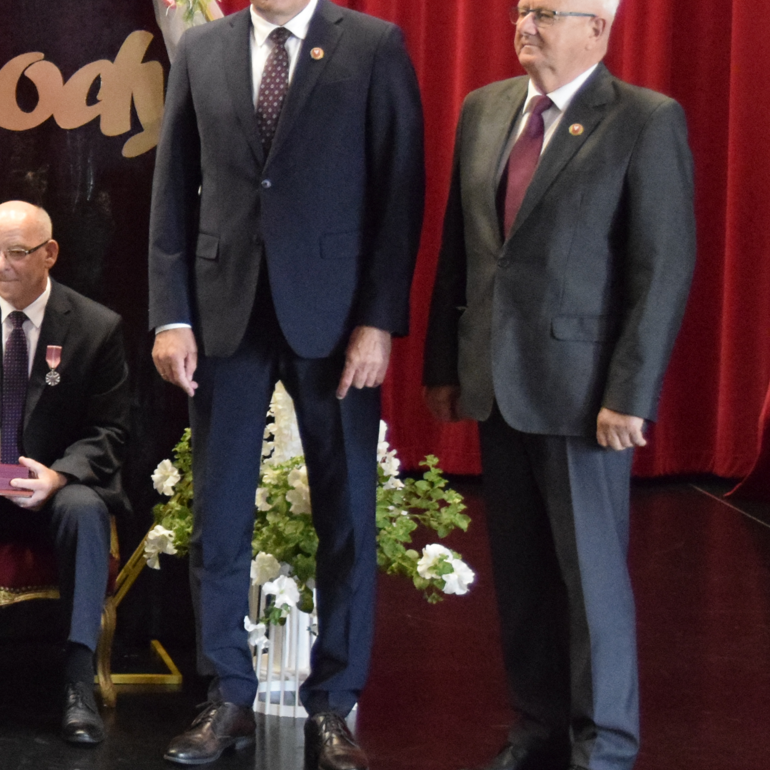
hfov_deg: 16.2
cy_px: 312
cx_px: -182
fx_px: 2592
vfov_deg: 16.9
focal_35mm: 103
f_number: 4
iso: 6400
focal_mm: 26
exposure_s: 1/50
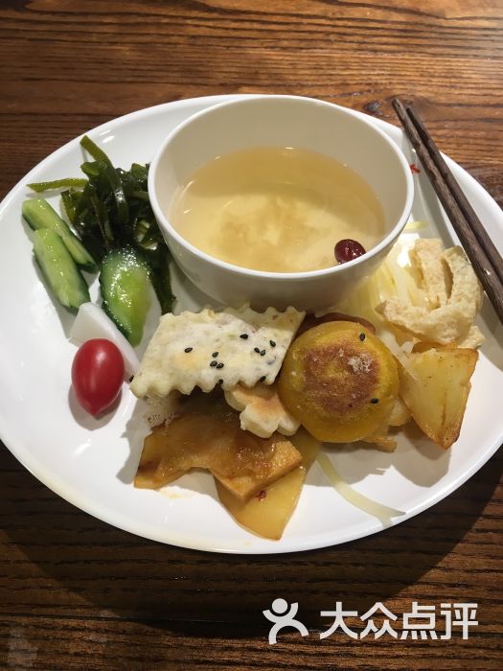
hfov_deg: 48.2
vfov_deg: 61.7
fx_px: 562
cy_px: 336
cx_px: 252
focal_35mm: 29
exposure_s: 1/33
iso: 40
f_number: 2.2
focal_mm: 4.15
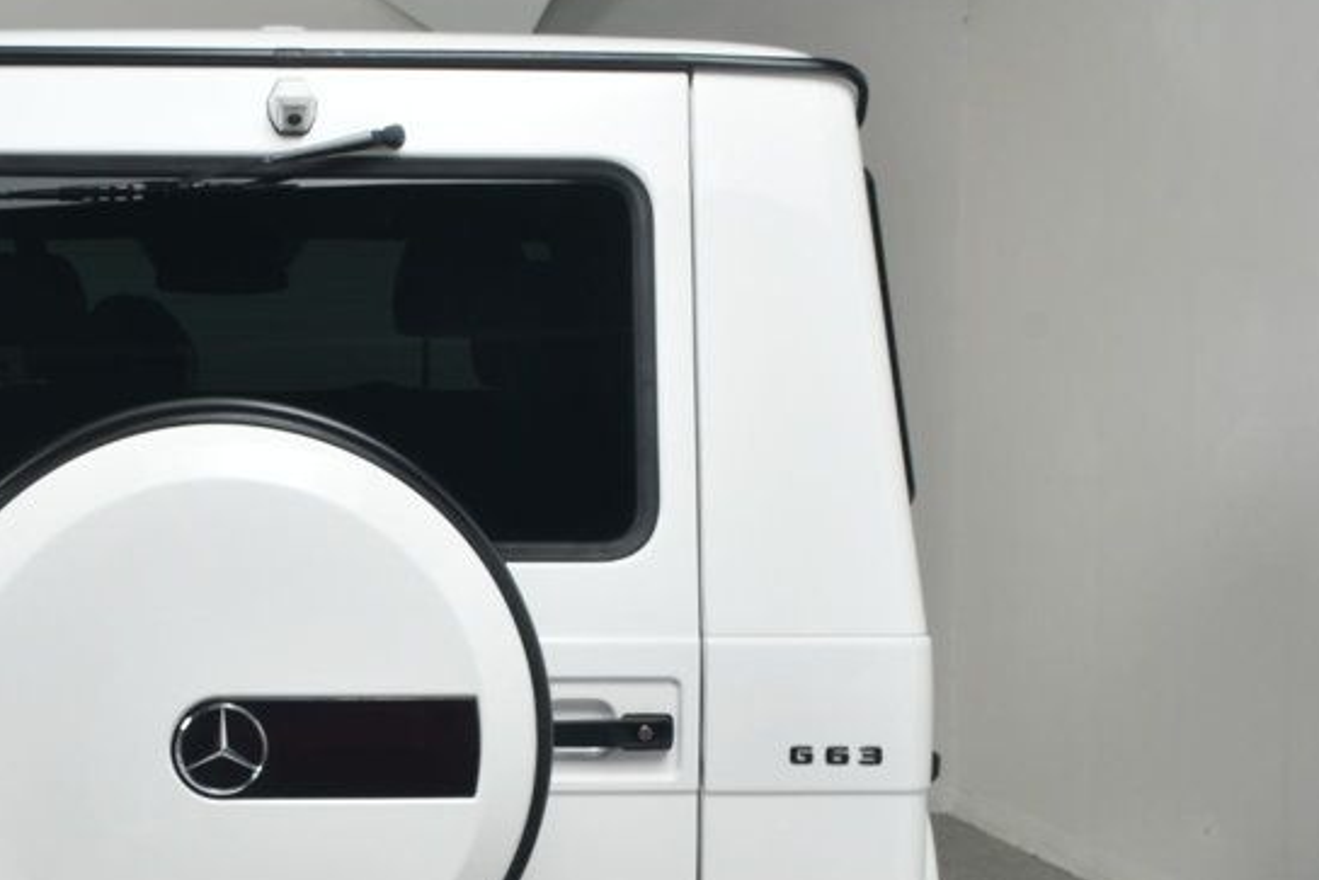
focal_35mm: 96
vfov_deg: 14.2
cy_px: 676
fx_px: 3518
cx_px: 327
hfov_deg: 21.1
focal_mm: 34
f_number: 13
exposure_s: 1/160
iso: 100
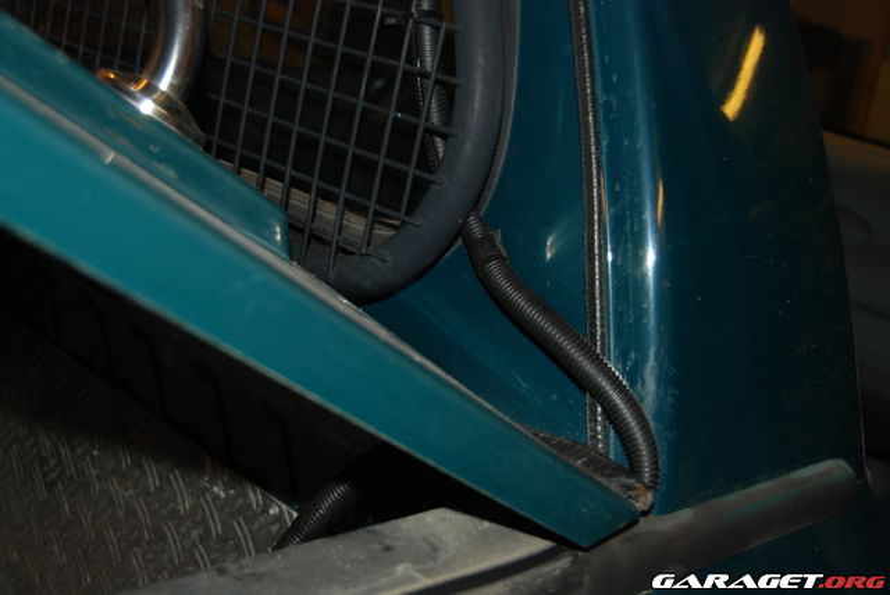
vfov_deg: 25.8
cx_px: 445
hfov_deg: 37.8
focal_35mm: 52
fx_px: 1299
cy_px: 298
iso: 200
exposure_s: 1/60
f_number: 4.8
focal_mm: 35
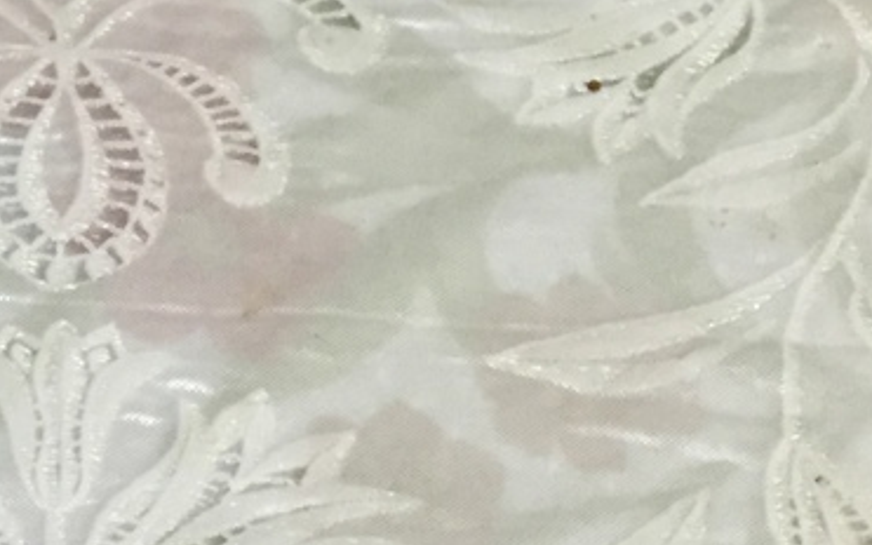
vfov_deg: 11.8
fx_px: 2519
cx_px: -212
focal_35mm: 106
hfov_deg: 18.5
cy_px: 820
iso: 160
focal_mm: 4.15
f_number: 2.2
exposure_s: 1/30
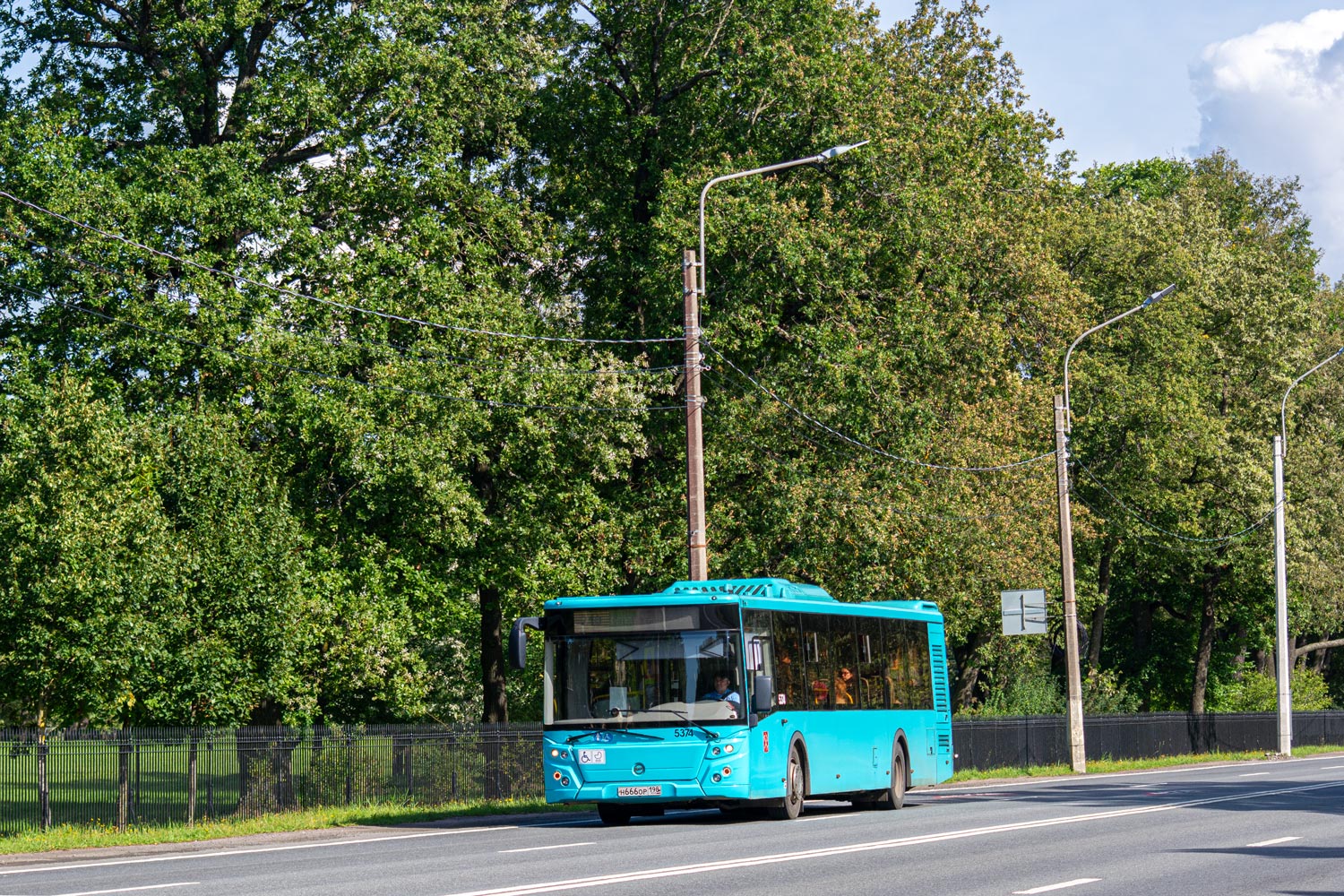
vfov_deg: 13.0
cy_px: 448
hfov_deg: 19.5
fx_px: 3920
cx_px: 672
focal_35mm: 105
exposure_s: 1/800
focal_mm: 70
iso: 200
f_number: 5.6
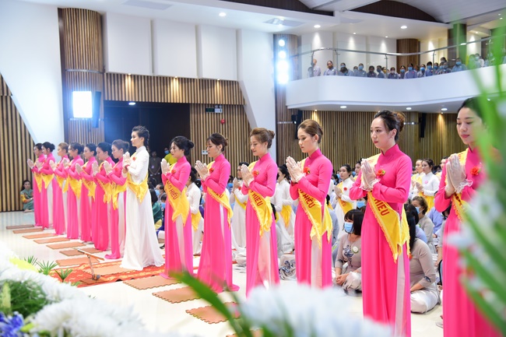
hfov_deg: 48.5
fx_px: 562
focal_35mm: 40
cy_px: 168
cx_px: 253
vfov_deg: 33.4
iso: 800
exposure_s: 1/40
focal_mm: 40
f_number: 4
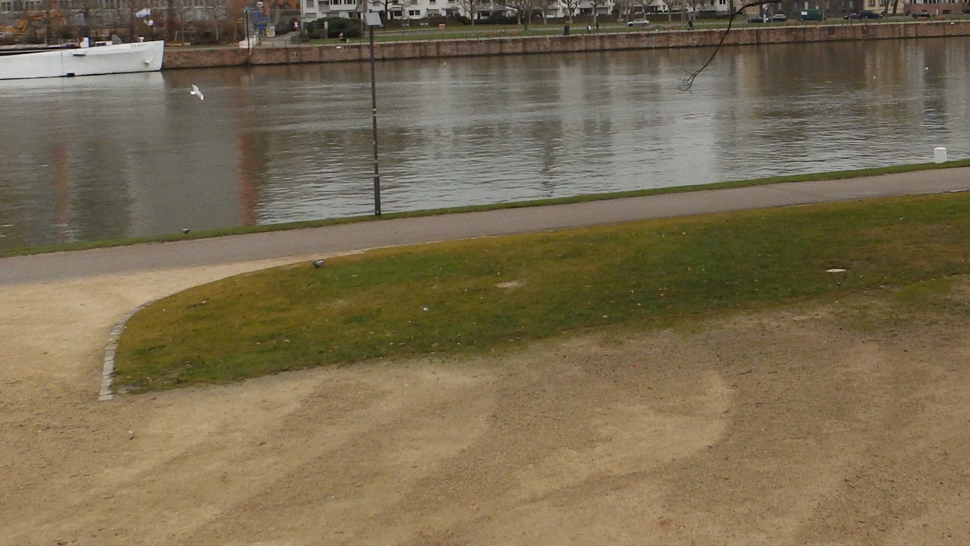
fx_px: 1157
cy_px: 75
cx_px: 717
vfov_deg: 25.8
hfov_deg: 44.1
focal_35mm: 45
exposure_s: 1/500
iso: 320
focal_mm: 4
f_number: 3.4
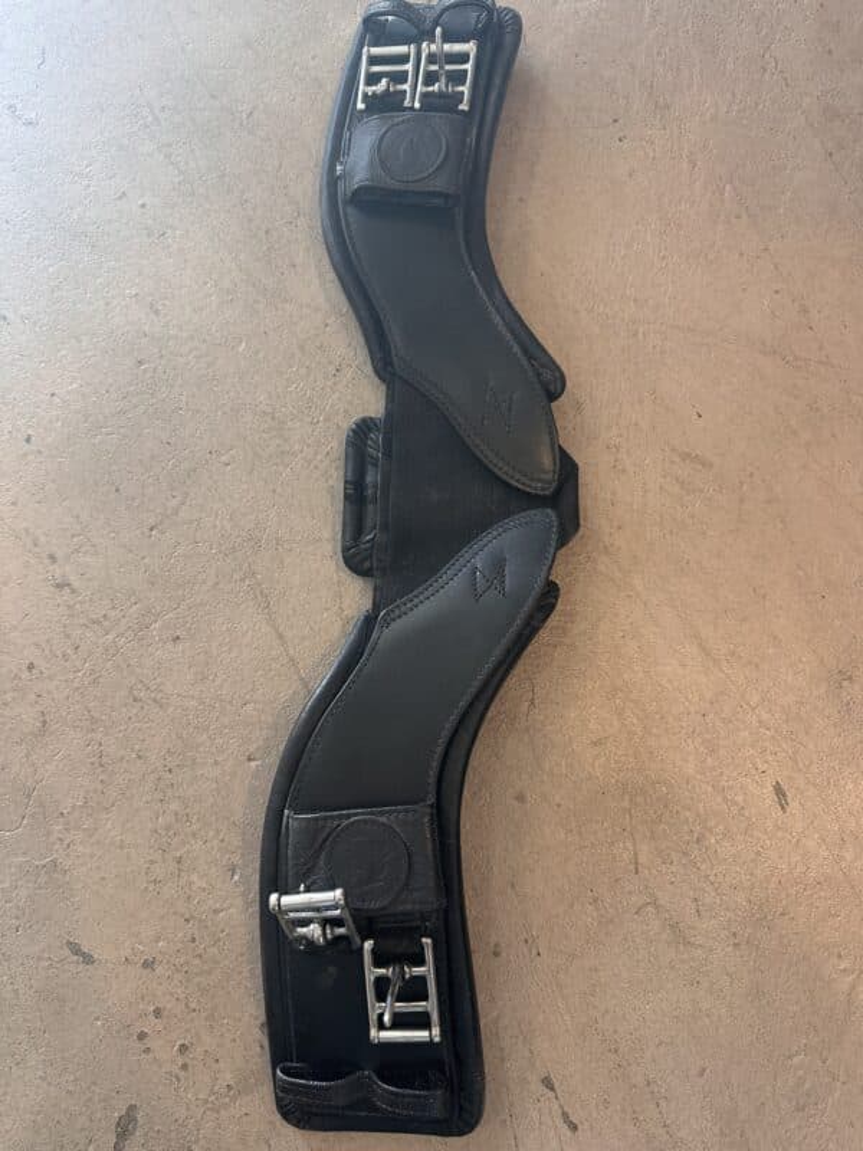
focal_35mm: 24
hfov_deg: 56.8
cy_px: 576
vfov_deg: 71.6
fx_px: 798
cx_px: 432
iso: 160
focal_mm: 6.86
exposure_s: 1/60
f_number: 1.78
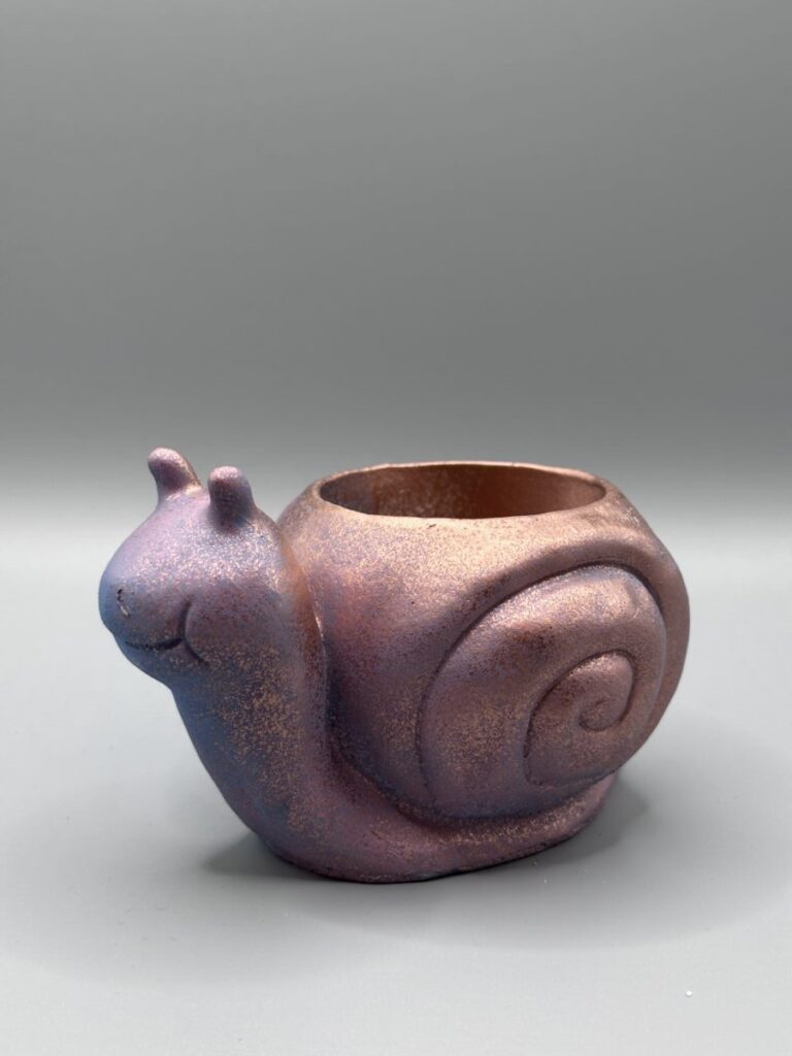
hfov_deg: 30.3
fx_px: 1464
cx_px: 396
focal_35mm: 48
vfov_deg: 39.7
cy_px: 528
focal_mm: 6.86
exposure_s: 1/145
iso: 80
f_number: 1.78
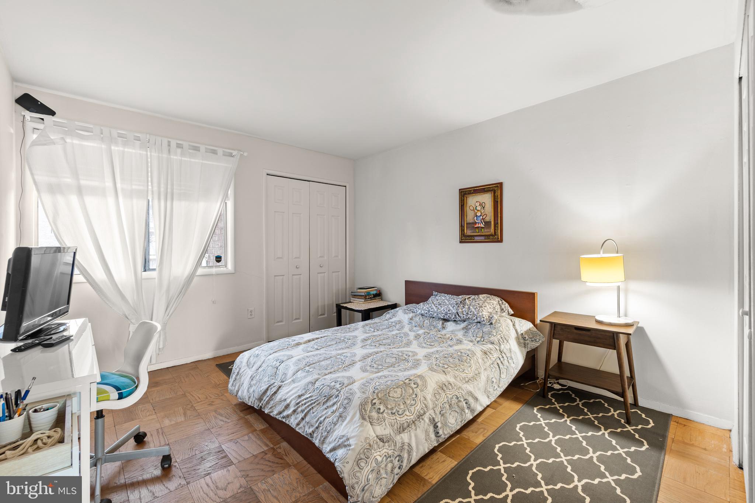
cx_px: 378
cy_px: 252
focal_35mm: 15
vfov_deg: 77.3
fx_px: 315
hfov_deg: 100.4
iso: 100
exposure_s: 6
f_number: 9
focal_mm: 10
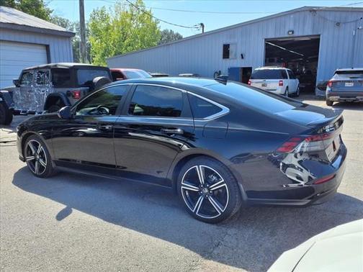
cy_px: 136
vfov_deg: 51.4
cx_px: 182
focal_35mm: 27
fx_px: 283
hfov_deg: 65.3
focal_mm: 3.58
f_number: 1.9
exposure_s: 1/1000
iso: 40
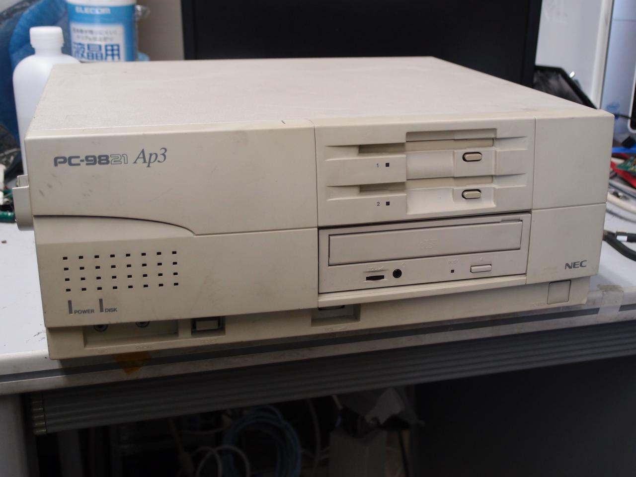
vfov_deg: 35.1
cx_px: 318
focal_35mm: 41
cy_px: 238
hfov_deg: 45.8
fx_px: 753
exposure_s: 1/100
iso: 125
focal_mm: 9
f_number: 2
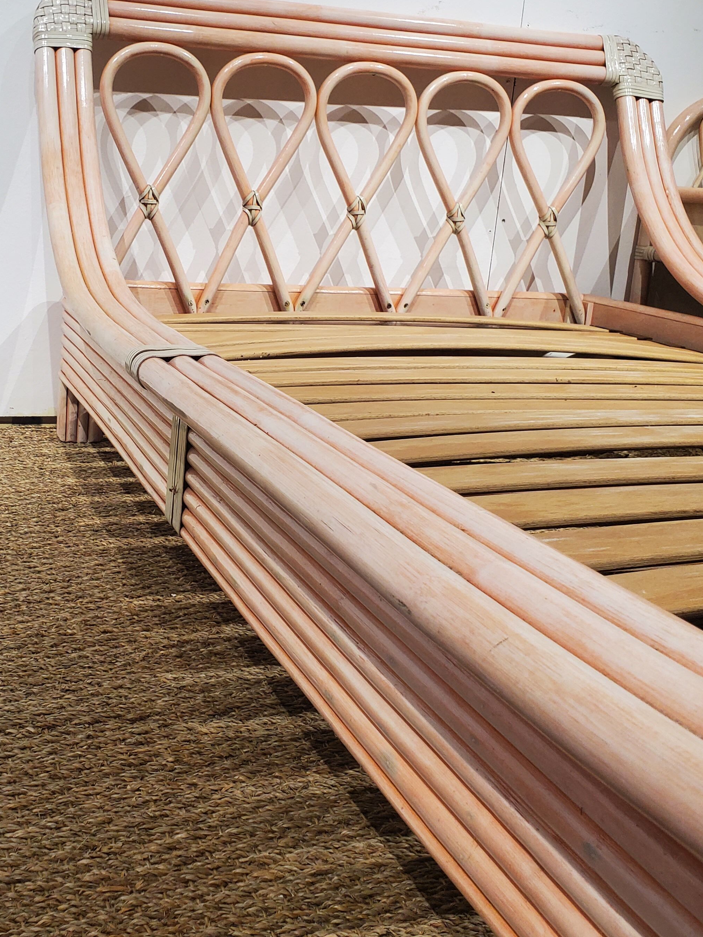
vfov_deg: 47.8
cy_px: 409
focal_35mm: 39
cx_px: 207
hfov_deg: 36.2
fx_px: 1056
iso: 160
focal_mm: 4.3
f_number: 2.4
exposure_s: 1/100
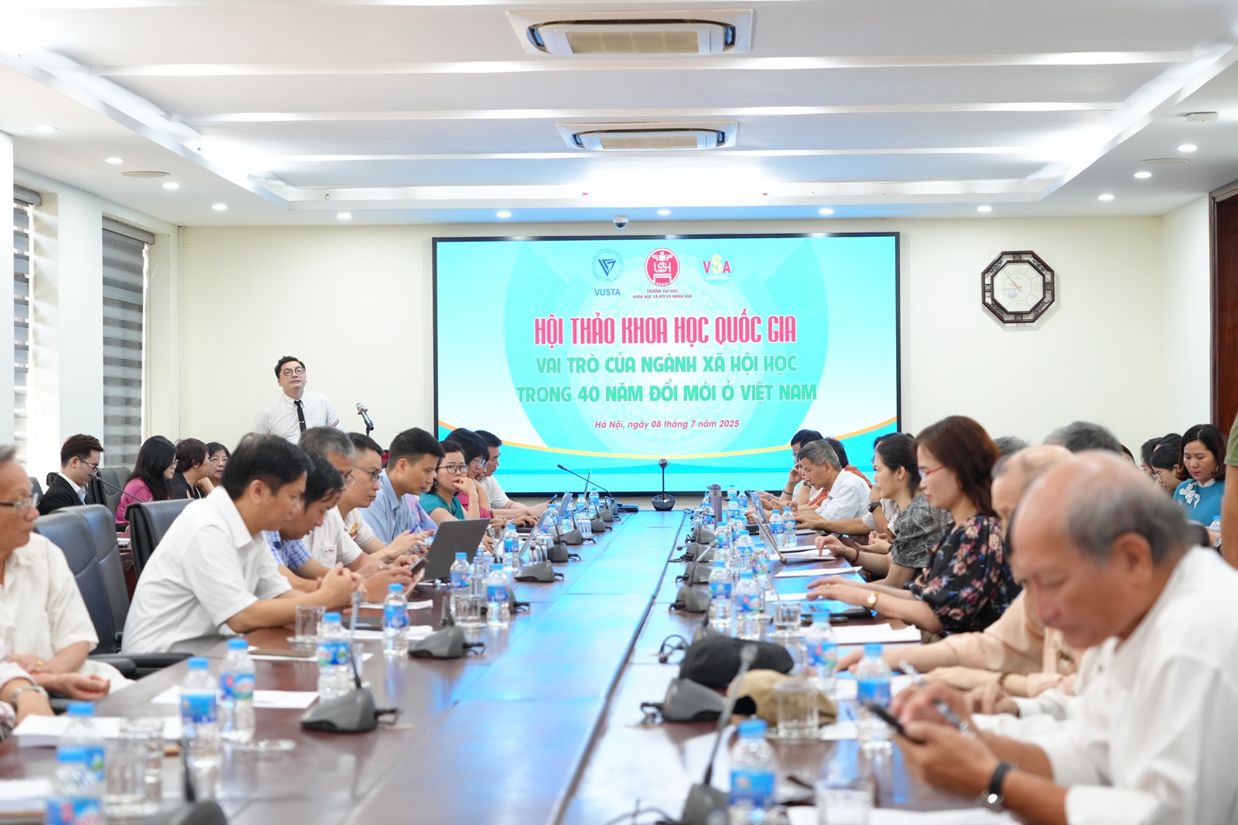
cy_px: 412
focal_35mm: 61
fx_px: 2097
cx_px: 619
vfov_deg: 22.3
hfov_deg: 32.9
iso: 2000
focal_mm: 61
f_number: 4.5
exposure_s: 1/100
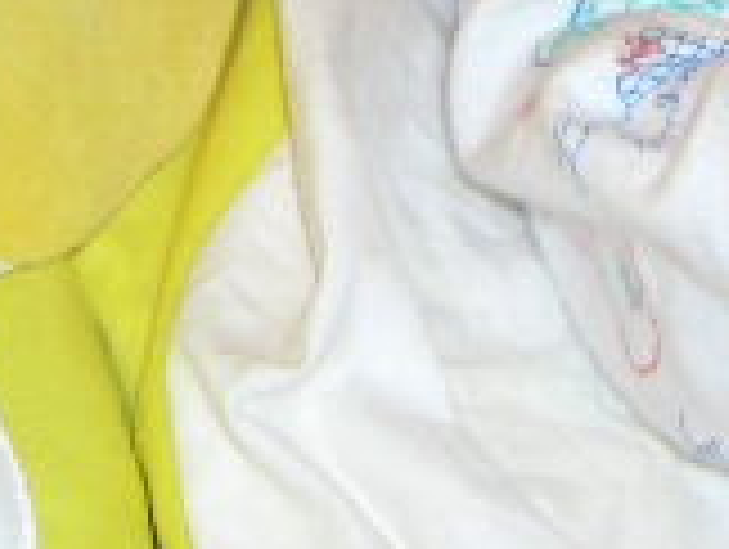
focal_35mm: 154
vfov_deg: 9.3
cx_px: 590
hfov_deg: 12.7
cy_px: -328
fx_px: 3248
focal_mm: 8
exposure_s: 1/60
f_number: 2.8
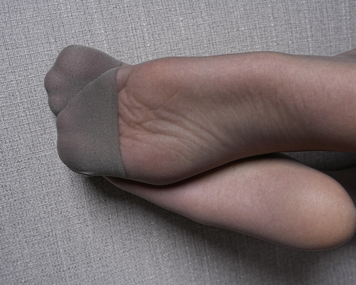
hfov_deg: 44.7
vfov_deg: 36.5
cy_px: 141
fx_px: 432
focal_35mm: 41
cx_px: 197
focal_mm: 36
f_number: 10
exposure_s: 1/125
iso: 100
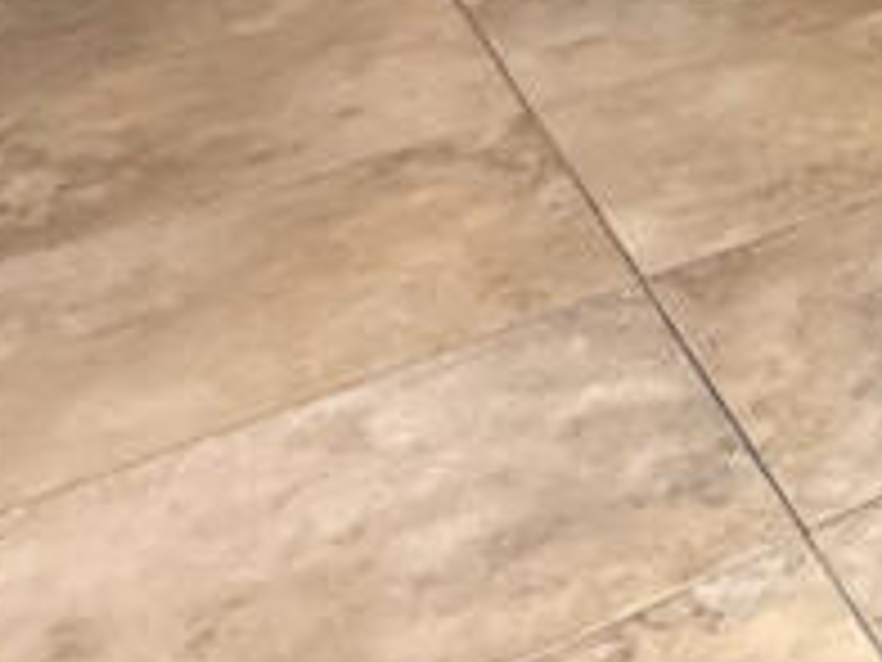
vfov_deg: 15.0
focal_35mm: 73
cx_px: 1732
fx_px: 1860
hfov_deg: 18.4
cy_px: -788
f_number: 2.2
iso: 160
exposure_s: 1/100
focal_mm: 2.22
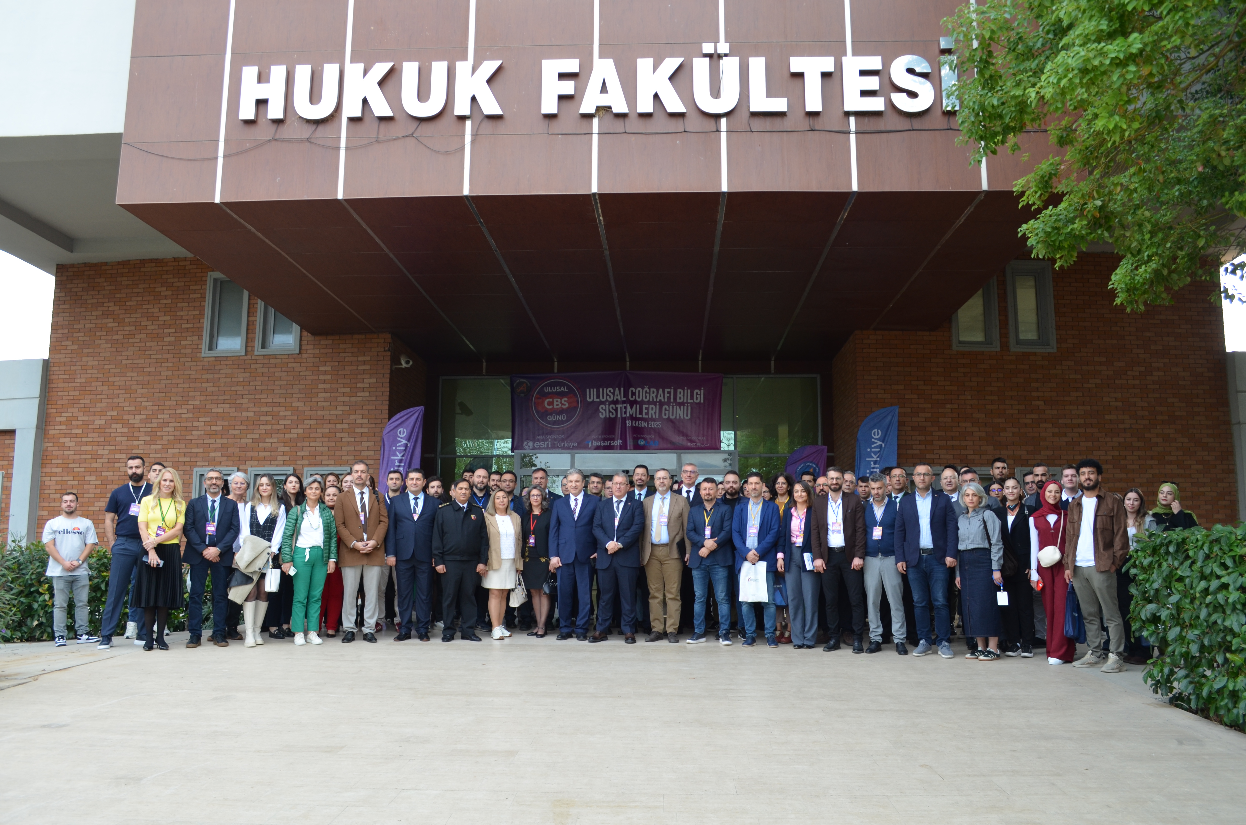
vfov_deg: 43.4
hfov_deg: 62.0
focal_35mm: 30
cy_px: 412
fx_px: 1036
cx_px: 623
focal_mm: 20
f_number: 5.6
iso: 220
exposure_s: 1/125
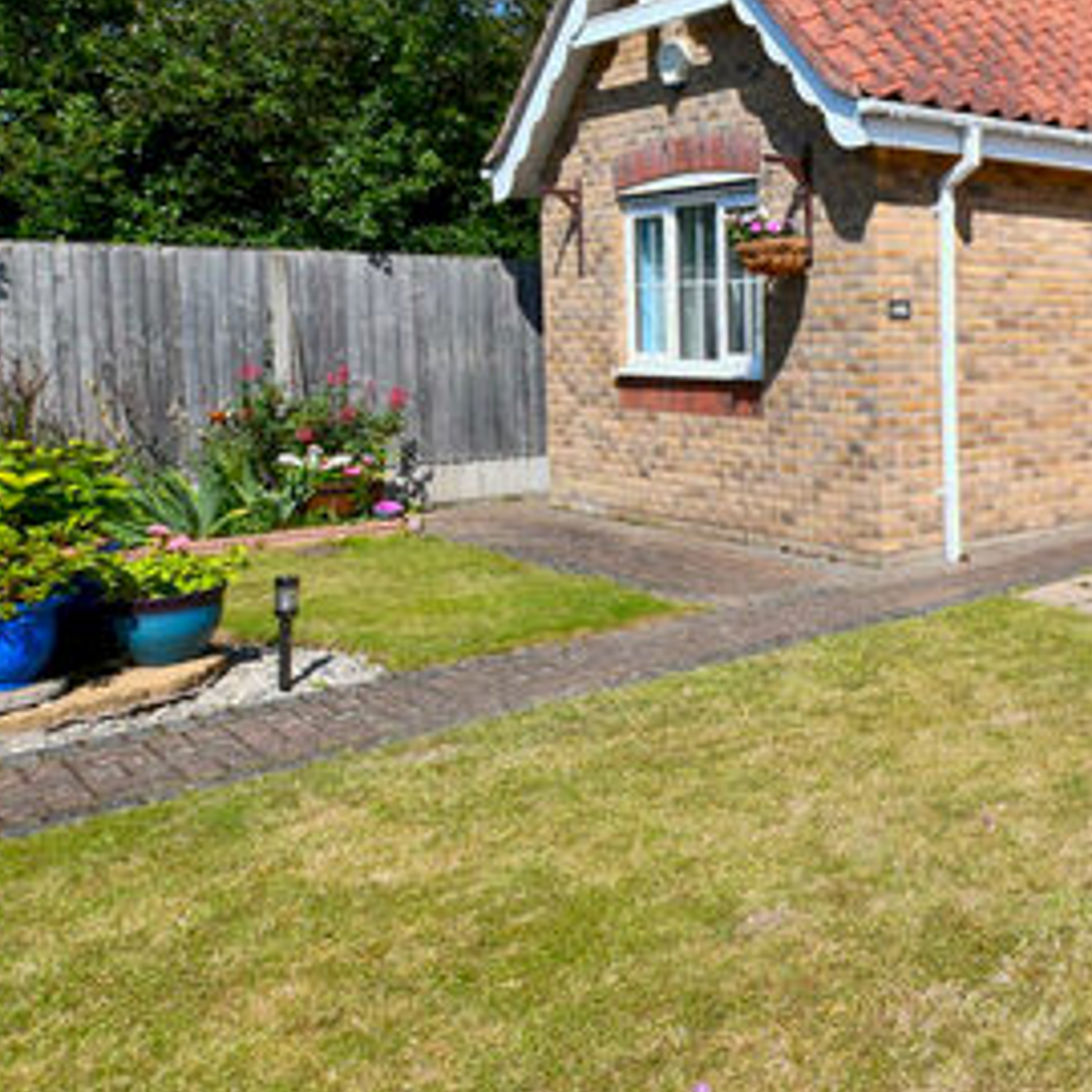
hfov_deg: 36.4
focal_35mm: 33
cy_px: 386
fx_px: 1178
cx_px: 1355
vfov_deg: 49.1
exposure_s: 1/320
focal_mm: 10
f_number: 9
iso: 100
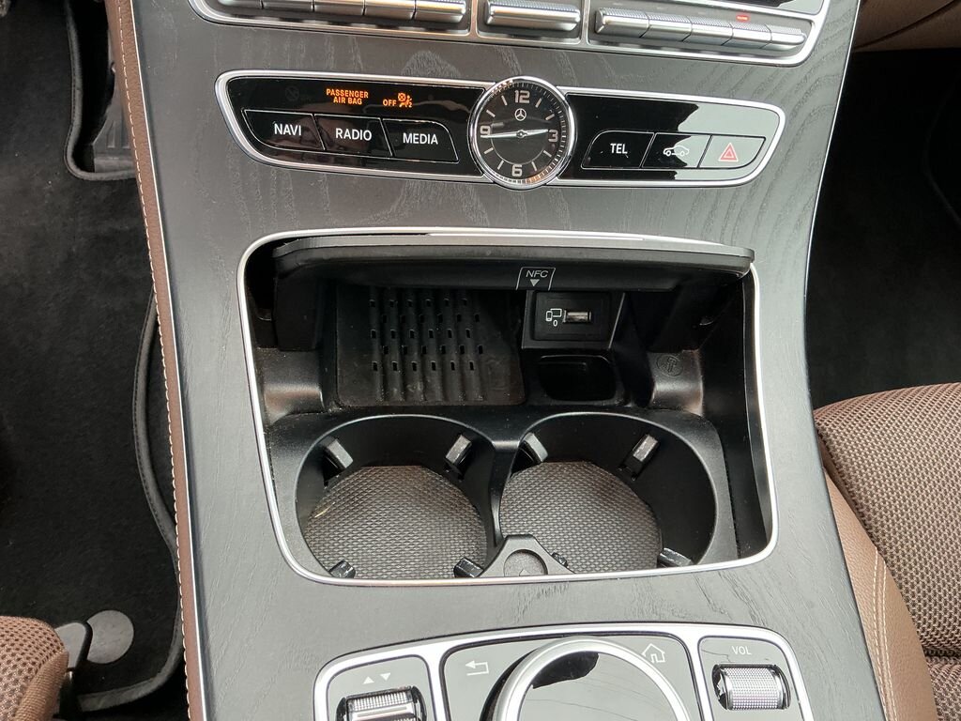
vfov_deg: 48.2
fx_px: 805
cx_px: 480
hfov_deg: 61.7
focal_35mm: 29
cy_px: 360
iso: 100
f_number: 1.8
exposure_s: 1/60
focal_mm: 3
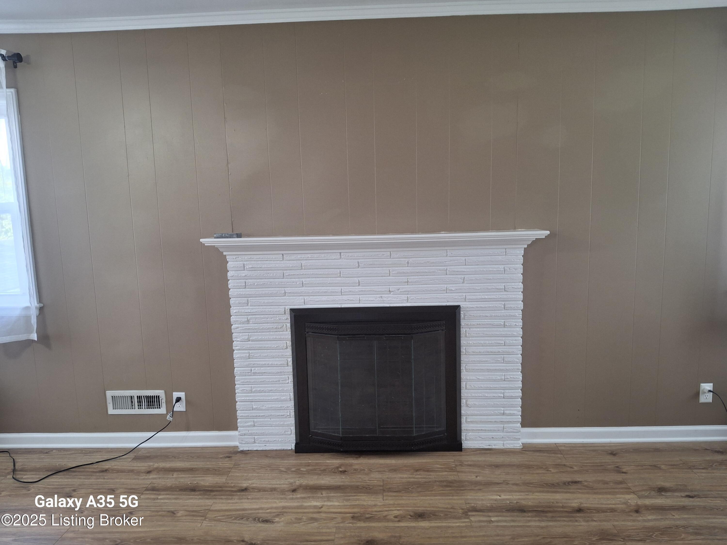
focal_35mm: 25
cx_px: 364
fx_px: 525
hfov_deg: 69.4
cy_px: 272
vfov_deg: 54.9
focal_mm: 4.69
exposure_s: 1/50
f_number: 1.8
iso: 160
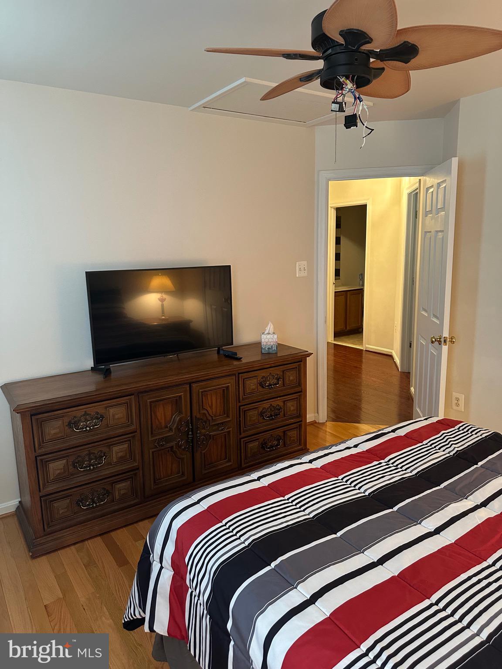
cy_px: 334
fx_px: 464
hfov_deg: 56.8
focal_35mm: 24
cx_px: 251
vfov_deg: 71.6
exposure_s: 1/60
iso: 500
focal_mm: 6.86
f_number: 1.78
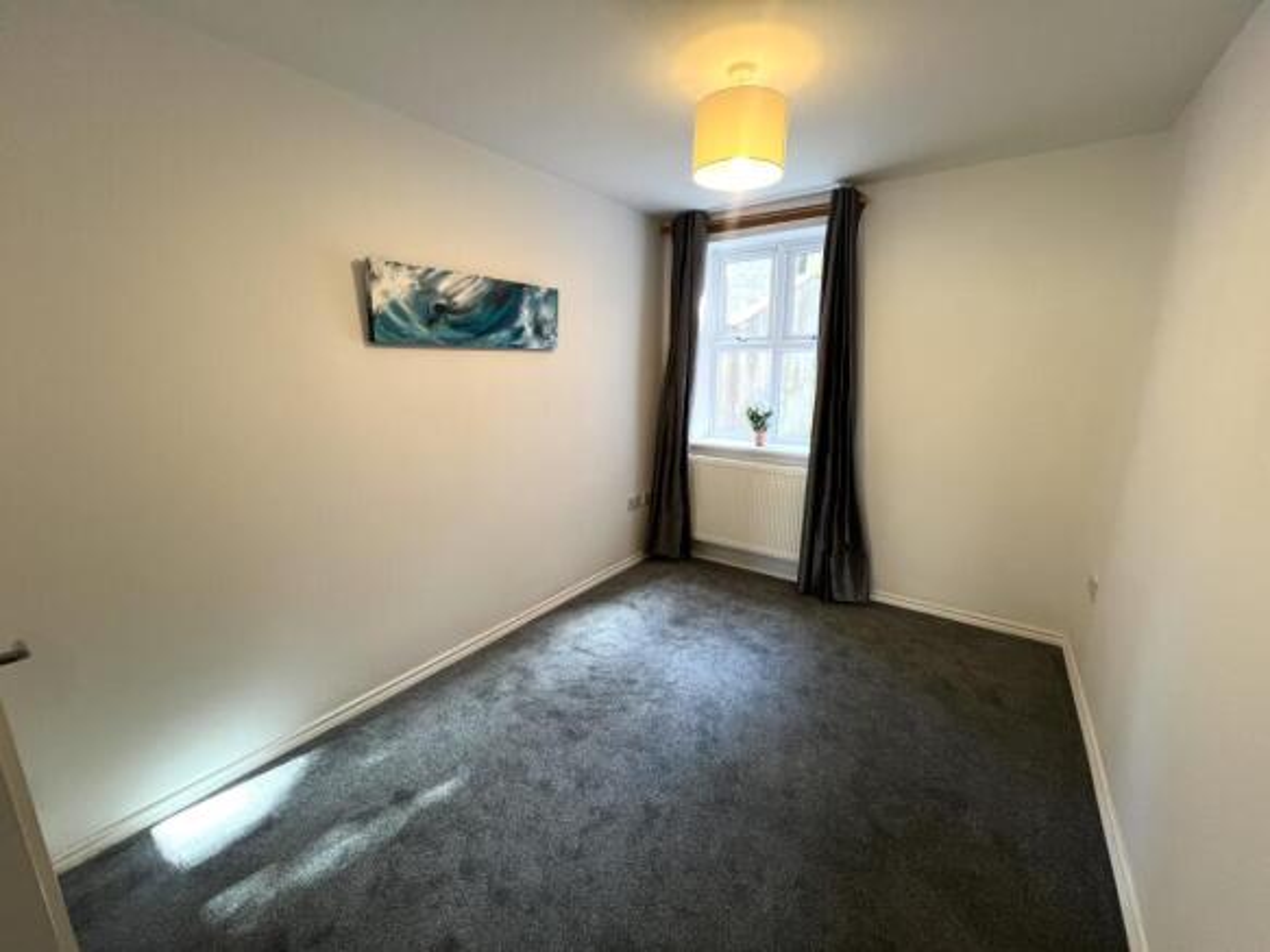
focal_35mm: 13
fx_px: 477
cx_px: 635
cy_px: 476
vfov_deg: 89.9
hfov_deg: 106.2
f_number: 1.8
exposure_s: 1/100
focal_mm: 1.57
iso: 160
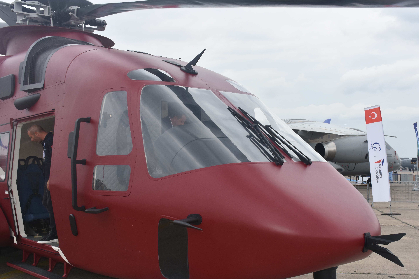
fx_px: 477
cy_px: 155
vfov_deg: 32.6
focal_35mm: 41
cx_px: 227
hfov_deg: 47.4
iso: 320
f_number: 11
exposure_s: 1/250
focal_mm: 24
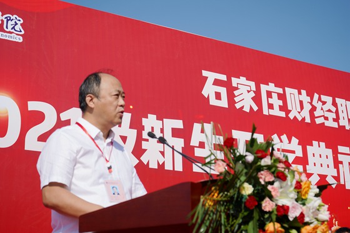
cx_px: 175
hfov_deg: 32.9
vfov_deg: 22.2
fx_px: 593
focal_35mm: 61
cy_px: 116
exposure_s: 1/1000
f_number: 6.3
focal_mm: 61
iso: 100
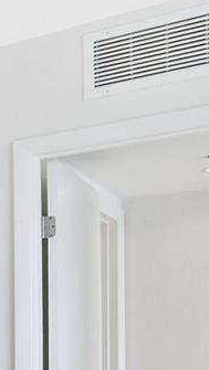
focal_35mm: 75
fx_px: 737
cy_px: 415
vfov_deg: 25.9
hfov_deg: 9.4
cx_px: -527
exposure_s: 1/15
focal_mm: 10
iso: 900
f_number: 8
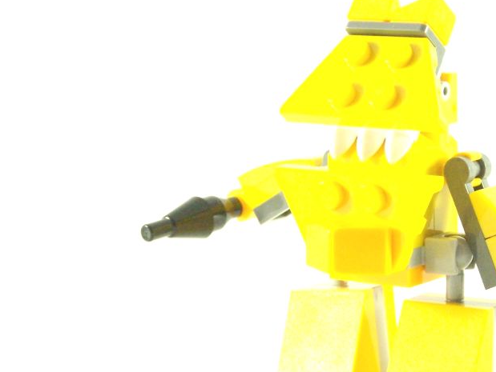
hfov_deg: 15.8
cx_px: 388
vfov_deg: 12.0
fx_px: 1778
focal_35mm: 124
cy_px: 233
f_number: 4
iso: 400
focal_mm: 12.4
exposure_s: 1/60
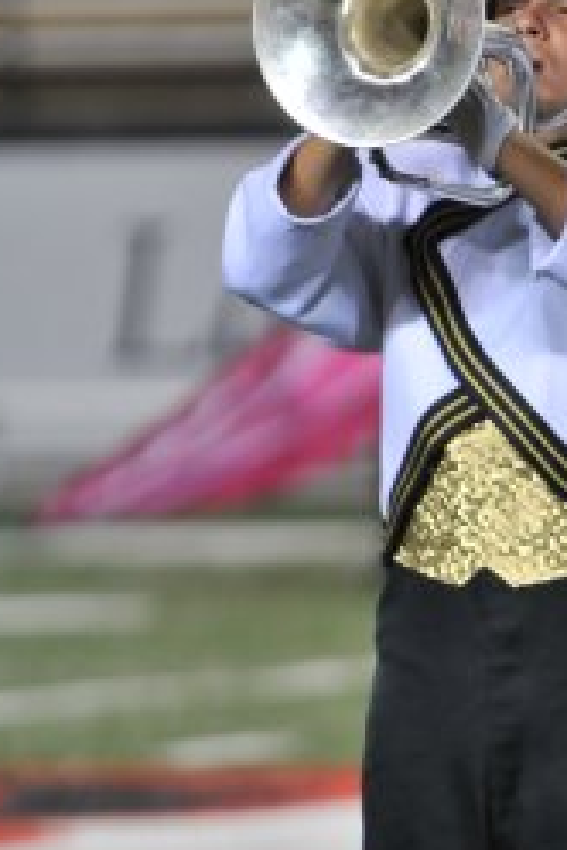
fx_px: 17080
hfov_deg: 1.9
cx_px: 521
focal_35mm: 723
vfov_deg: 2.9
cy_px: 608
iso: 800
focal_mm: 200
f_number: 2.8
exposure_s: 1/400
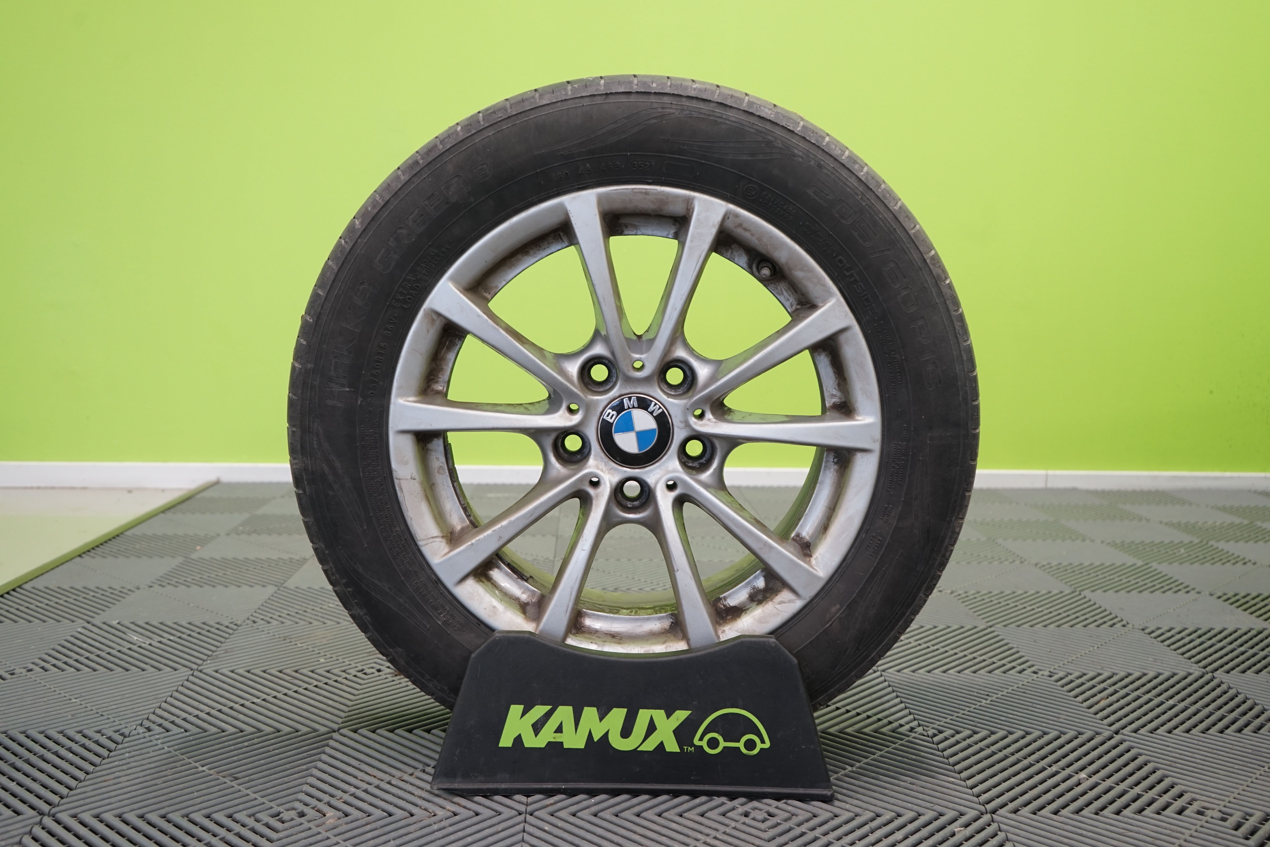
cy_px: 424
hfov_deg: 55.8
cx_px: 635
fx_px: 1199
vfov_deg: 38.9
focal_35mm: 34
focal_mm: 34
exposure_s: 1/30
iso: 800
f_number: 5
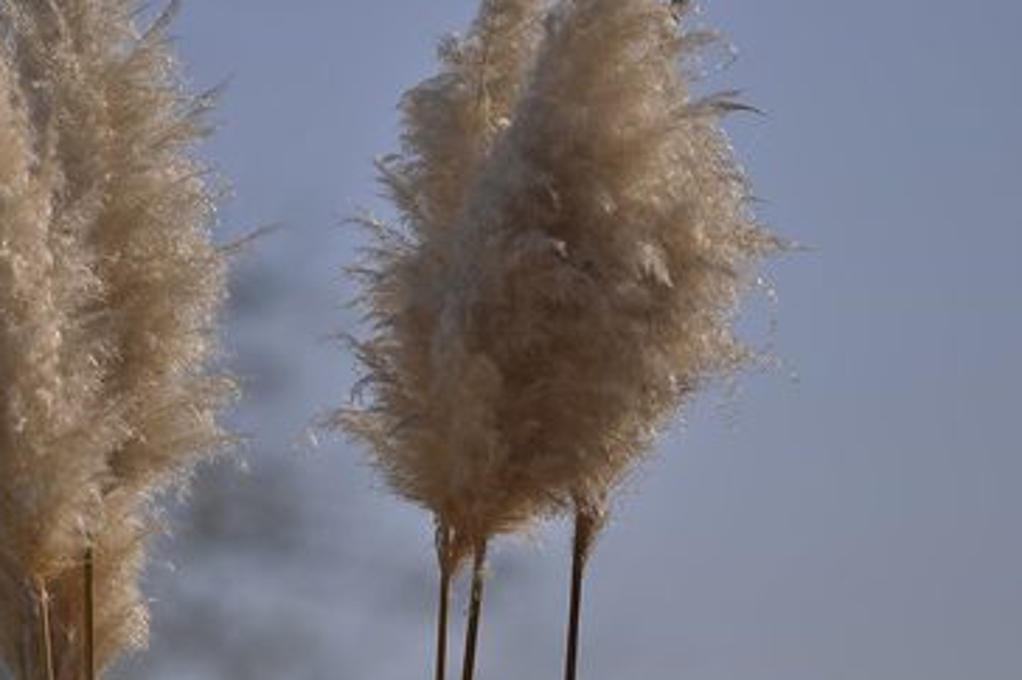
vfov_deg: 5.9
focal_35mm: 231
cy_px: 242
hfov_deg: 8.9
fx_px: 6552
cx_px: 317
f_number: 2.8
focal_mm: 140
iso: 50
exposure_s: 1/3200
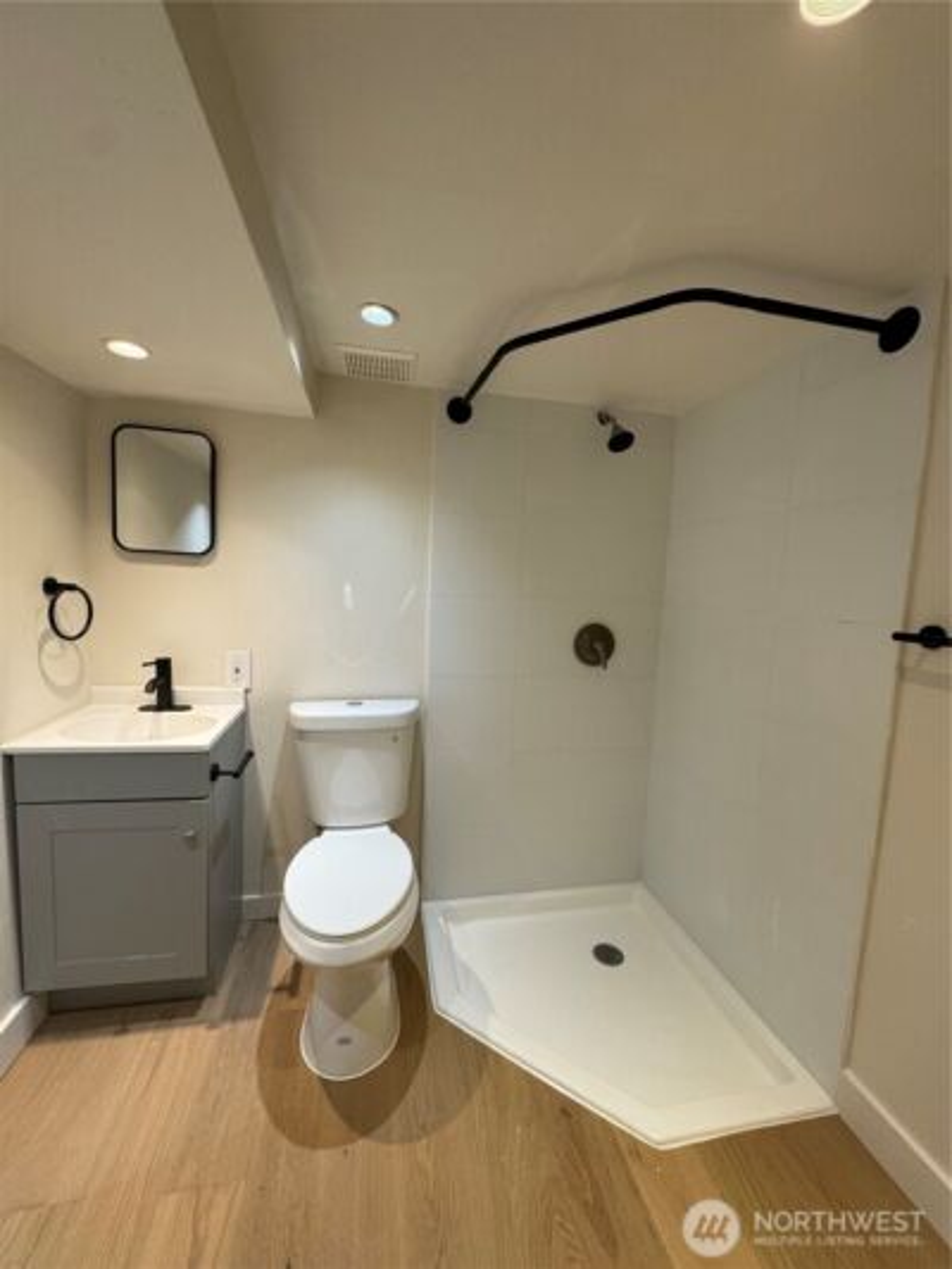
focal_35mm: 14
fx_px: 513
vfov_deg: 102.1
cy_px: 634
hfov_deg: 85.7
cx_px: 476
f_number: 2.2
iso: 200
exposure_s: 1/120
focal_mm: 2.22
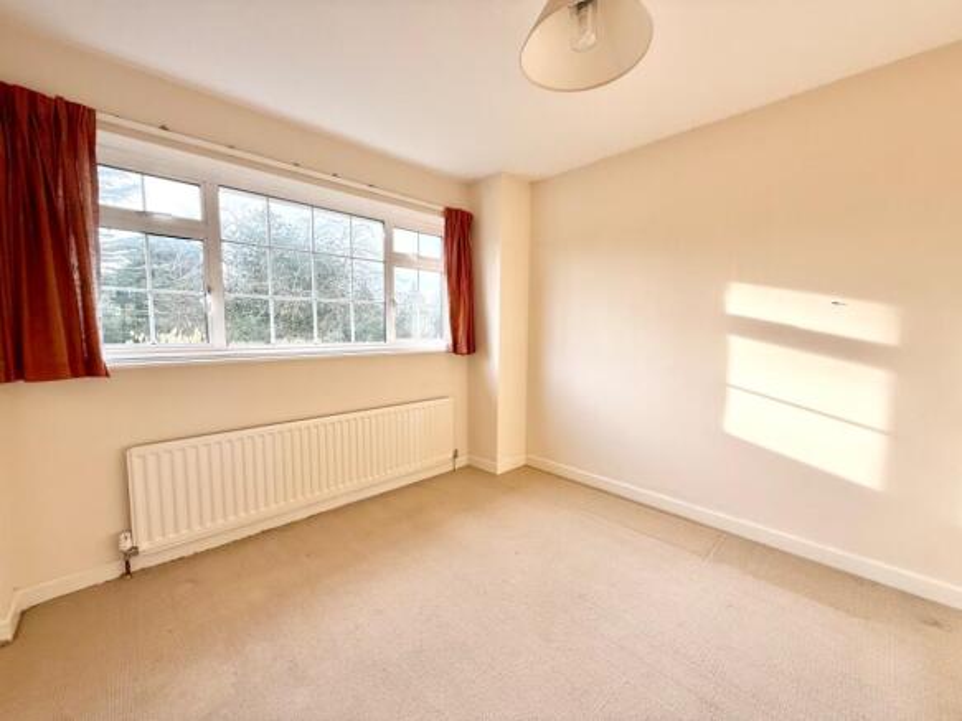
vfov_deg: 85.7
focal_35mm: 14
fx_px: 389
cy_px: 360
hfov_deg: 102.1
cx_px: 481
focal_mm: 2.22
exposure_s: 1/193
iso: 64
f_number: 2.2
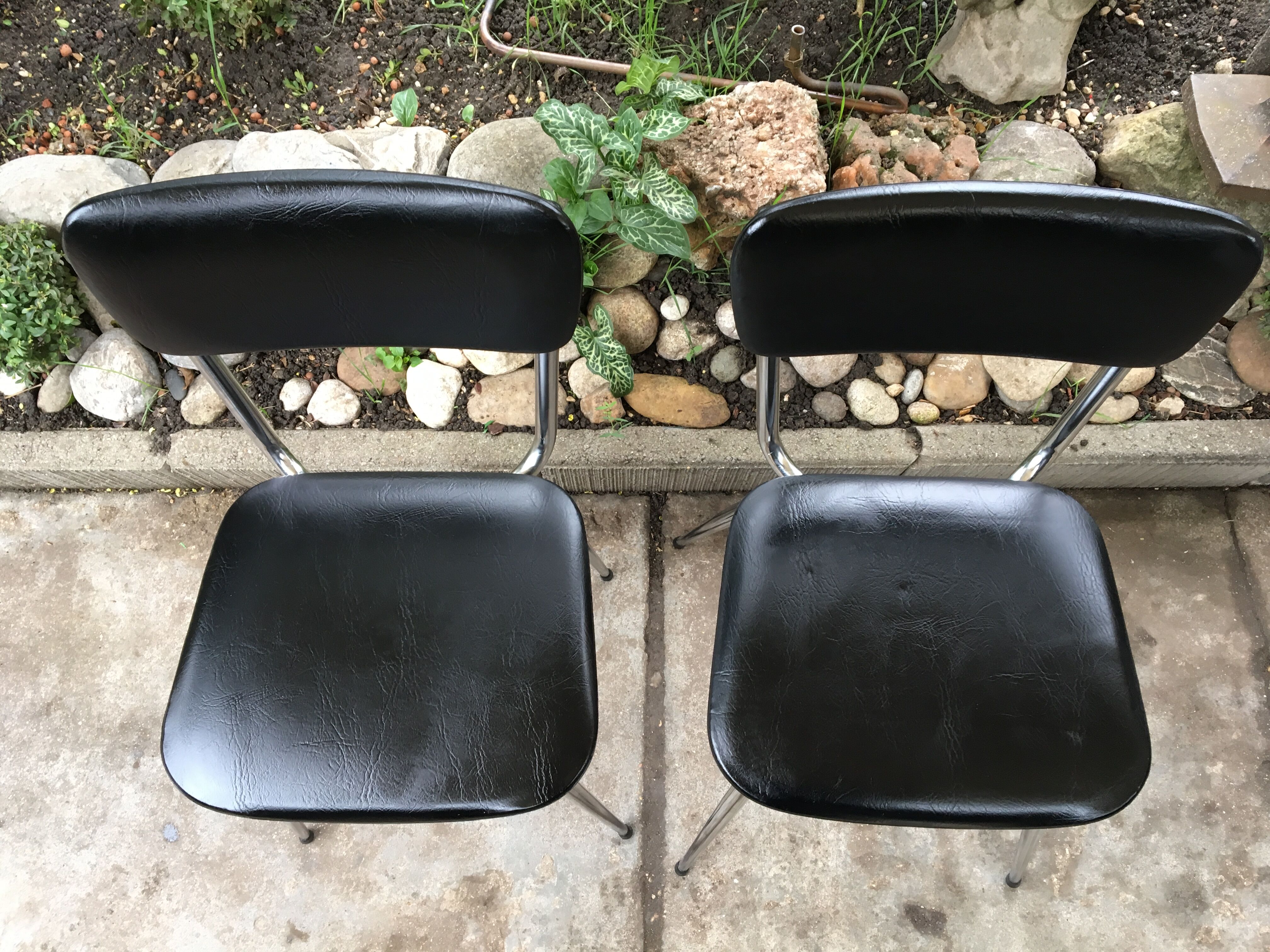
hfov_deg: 61.7
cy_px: 476
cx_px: 635
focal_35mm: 29
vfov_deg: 48.2
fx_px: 1064
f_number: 2.2
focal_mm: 4.15
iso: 80
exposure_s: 1/33
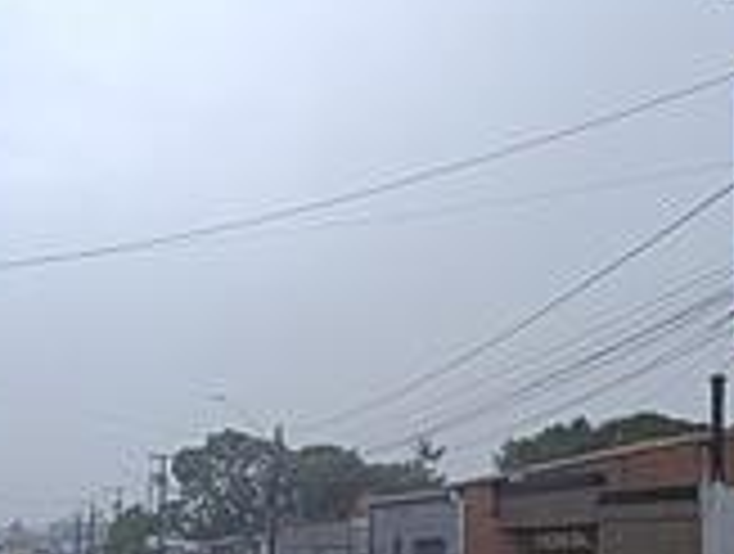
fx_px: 1275
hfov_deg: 32.0
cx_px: 462
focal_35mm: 60
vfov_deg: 24.1
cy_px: 446
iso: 50
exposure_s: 1/273
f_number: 1.6
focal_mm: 6.14
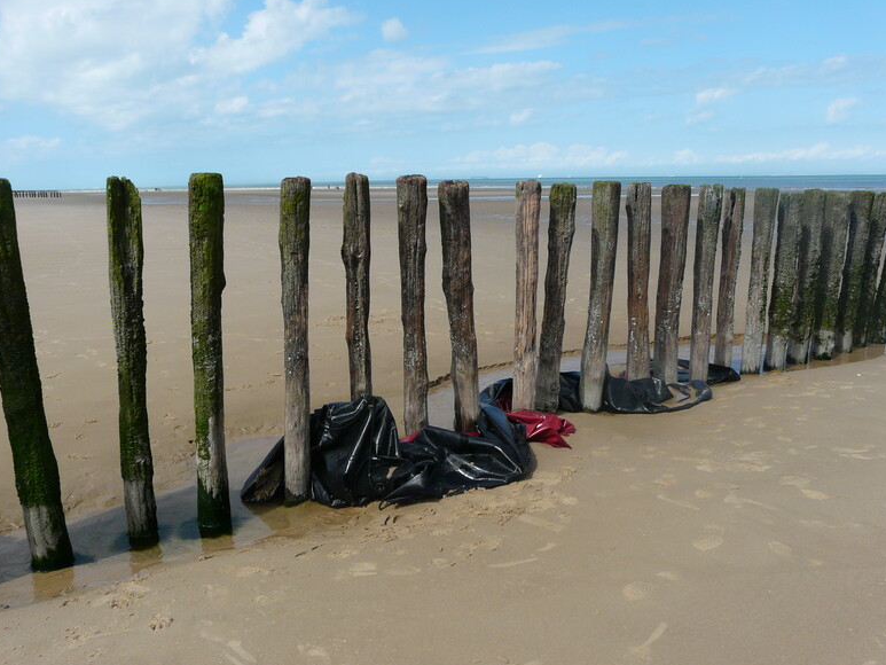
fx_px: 768
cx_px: 432
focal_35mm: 30
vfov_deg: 46.8
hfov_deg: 59.9
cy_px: 329
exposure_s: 1/400
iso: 100
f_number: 5.6
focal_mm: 4.7
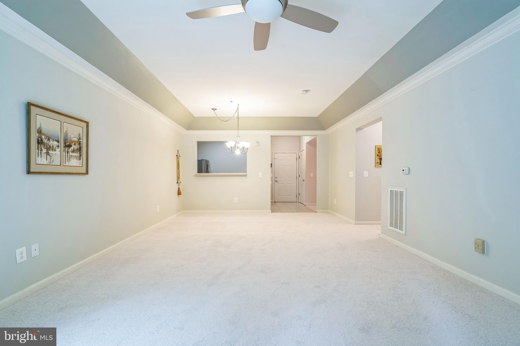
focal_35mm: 16
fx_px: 231
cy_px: 173
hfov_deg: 96.7
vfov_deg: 73.7
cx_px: 260
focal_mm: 16
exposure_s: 1/3.33
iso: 400
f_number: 8
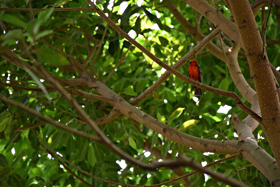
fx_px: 1633
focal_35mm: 210
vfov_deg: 6.5
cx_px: 140
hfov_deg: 9.8
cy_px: 94
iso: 800
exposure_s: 1/160
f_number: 5.6
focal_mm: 140
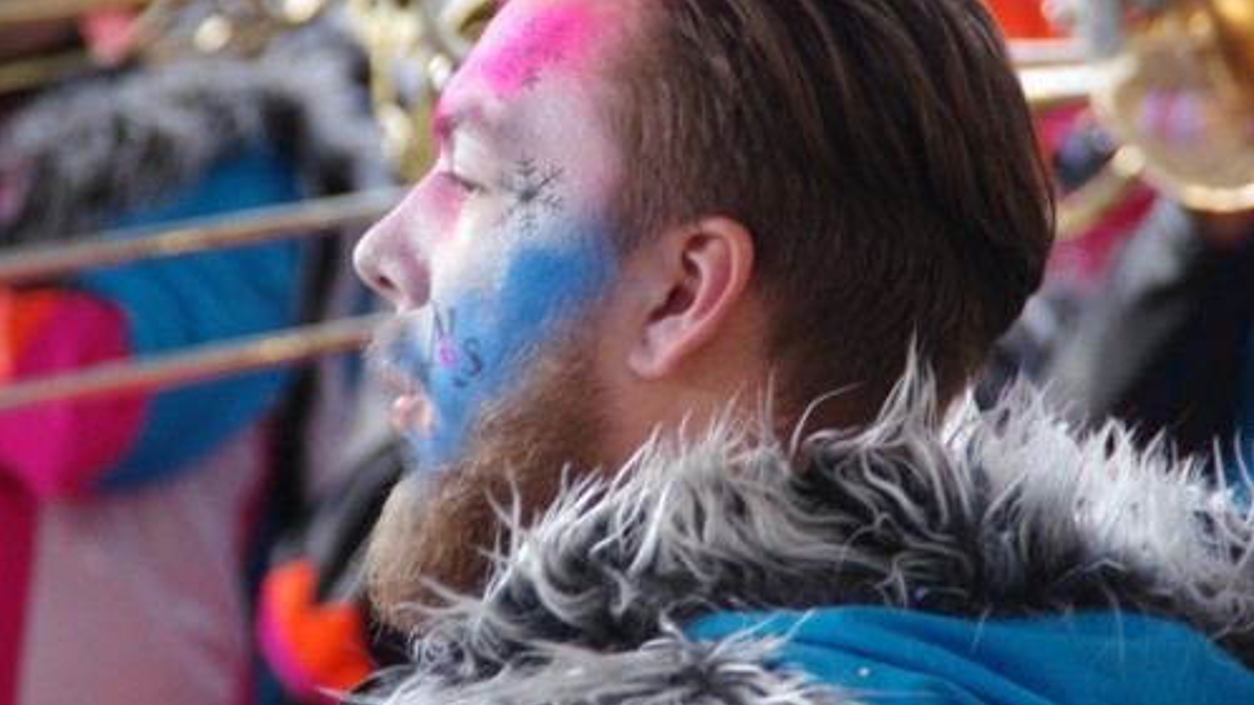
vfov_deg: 3.9
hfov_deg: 6.9
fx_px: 10473
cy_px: 293
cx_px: 627
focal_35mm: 315
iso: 3200
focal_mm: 200
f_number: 6.3
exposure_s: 1/80
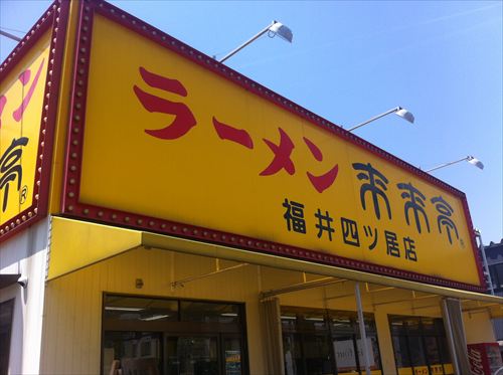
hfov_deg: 52.7
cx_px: 252
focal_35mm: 35
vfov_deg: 40.6
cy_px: 188
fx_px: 508
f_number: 2.8
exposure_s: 1/1040
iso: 80
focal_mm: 3.85
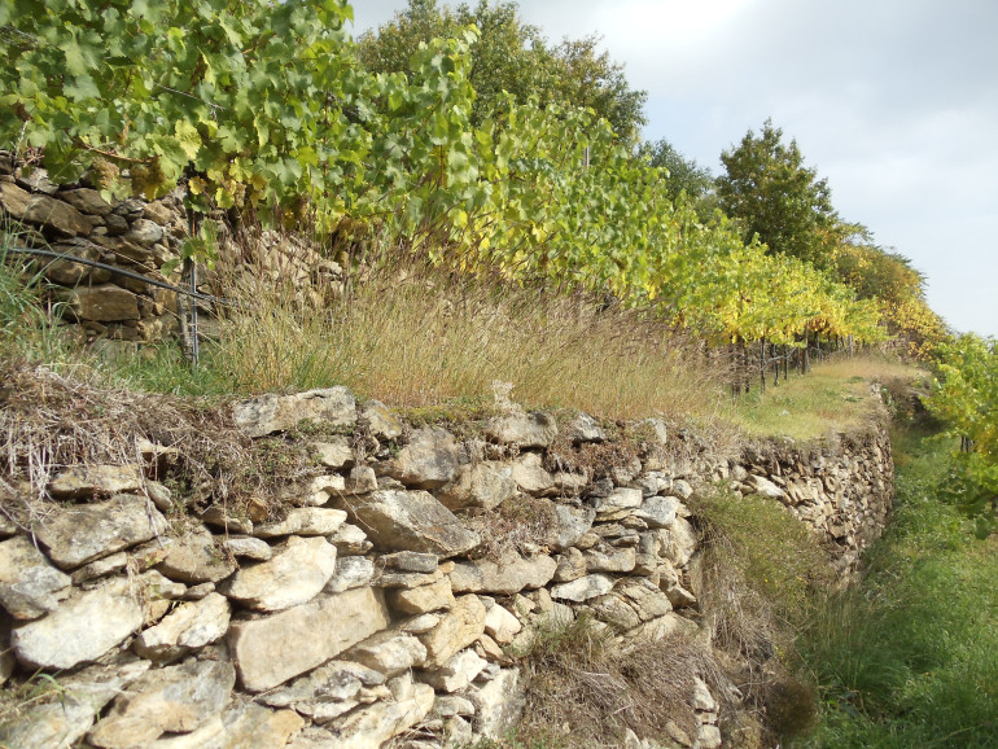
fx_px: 1269
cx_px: 499
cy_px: 374
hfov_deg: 42.9
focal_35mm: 44
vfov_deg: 32.9
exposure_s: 1/200
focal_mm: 6
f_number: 7.1
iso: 100
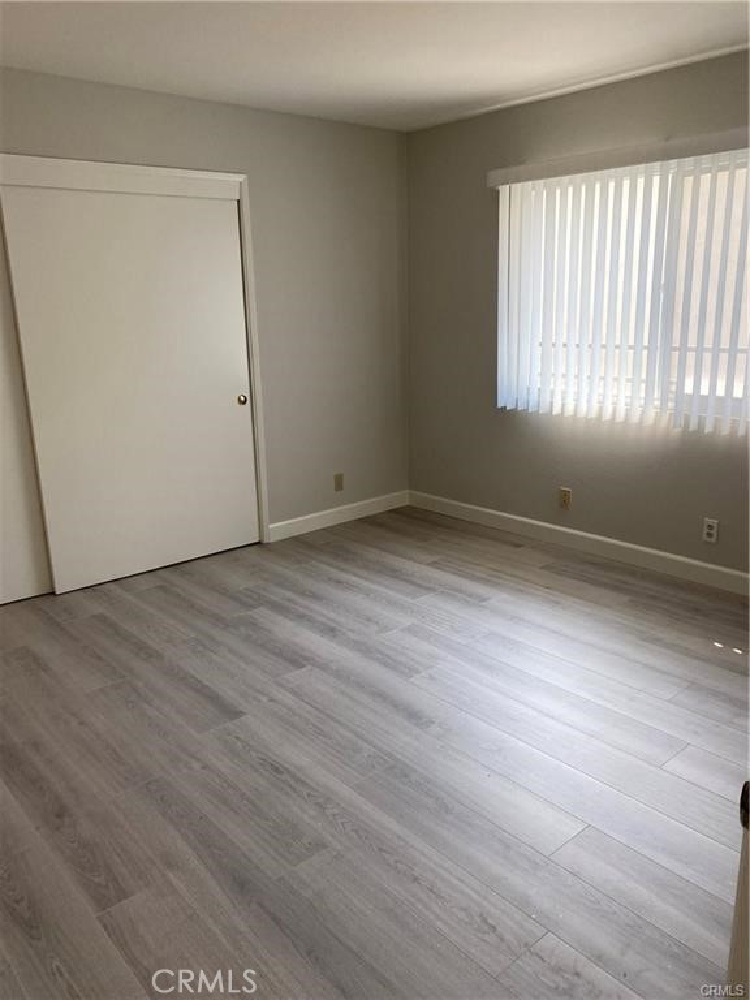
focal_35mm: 26
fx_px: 751
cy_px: 500
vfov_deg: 67.3
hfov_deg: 53.1
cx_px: 375
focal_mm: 4.25
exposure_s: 1/121
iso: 125
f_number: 1.8
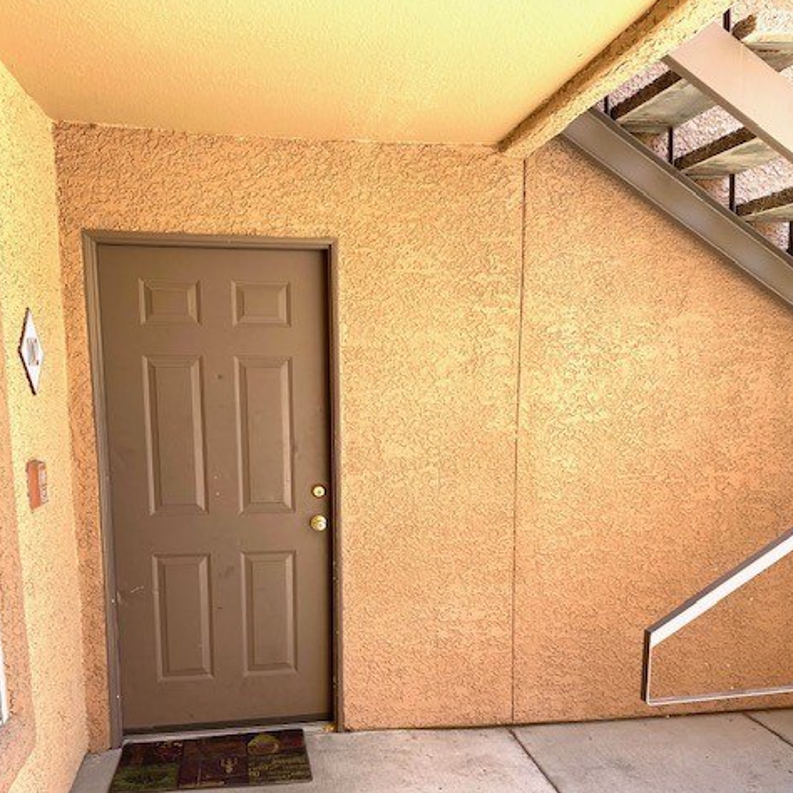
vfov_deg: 51.5
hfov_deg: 52.5
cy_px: 532
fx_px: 803
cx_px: 396
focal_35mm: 31
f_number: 1.8
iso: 32
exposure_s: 1/122
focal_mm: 4.25
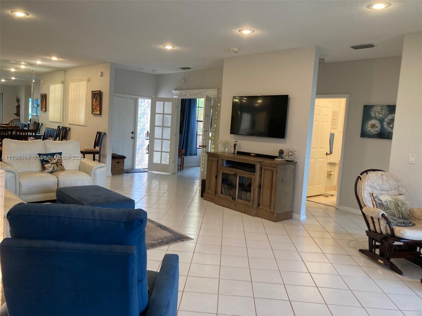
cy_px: 158
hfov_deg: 63.4
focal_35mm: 28
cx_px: 211
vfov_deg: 49.7
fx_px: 341
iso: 125
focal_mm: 3.99
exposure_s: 1/60
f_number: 1.8
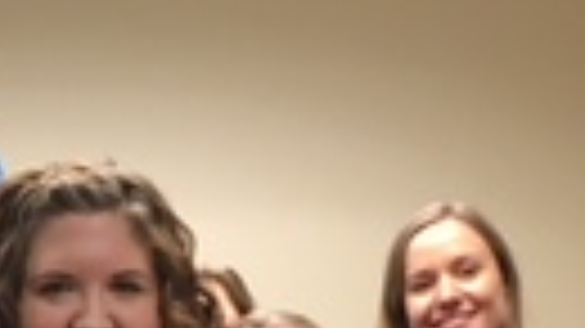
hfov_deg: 13.8
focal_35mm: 155
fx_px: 2403
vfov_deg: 7.4
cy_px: 723
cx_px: 81
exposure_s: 1/30
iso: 80
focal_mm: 4.15
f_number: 2.2
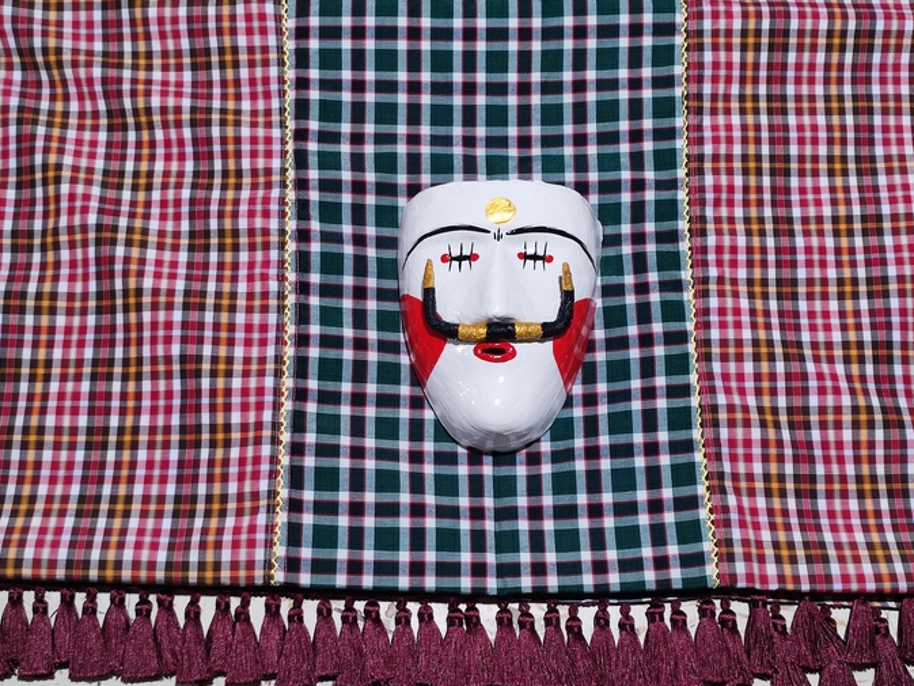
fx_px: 687
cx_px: 473
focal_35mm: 26
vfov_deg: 53.1
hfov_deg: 67.3
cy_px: 346
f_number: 1.9
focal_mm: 6.04
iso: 560
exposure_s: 1/25
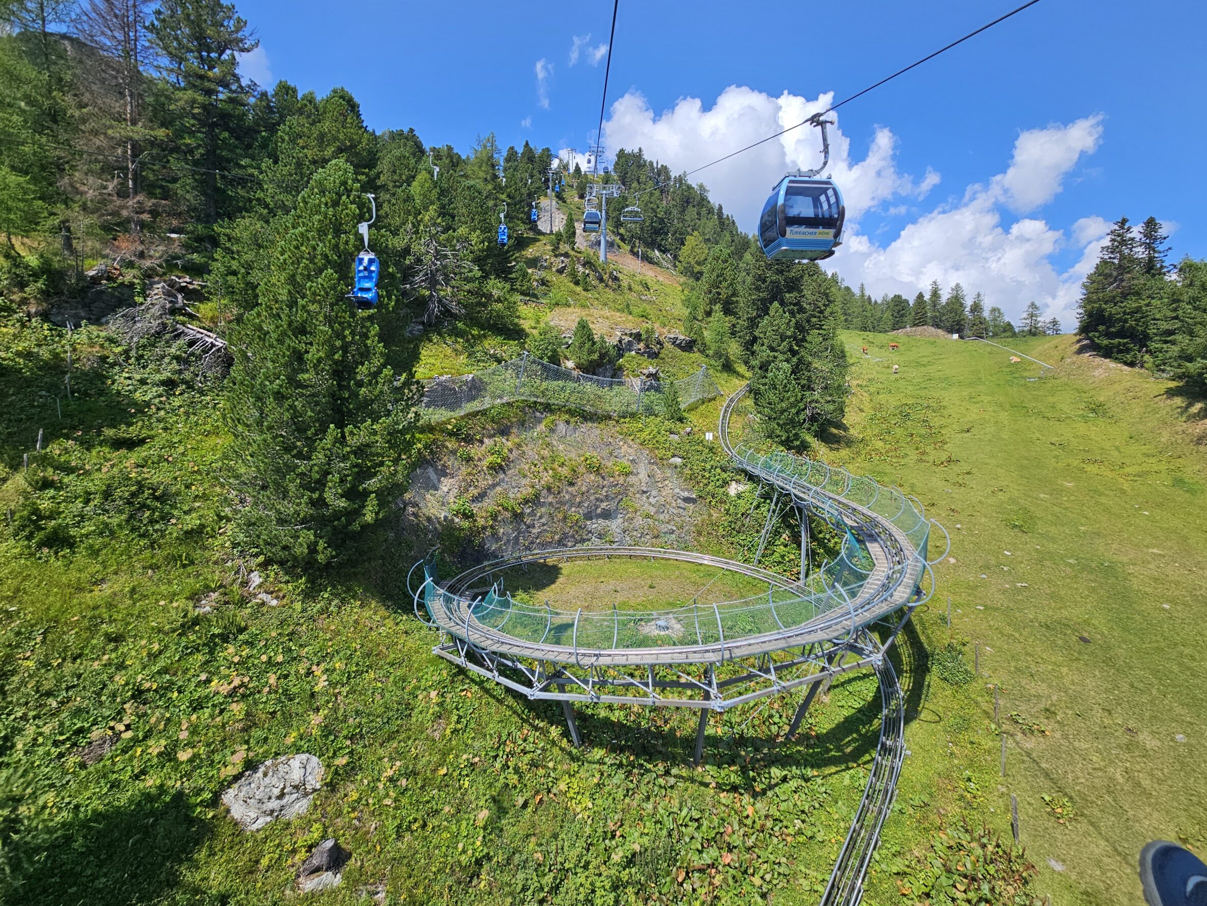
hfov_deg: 102.1
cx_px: 610
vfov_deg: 85.5
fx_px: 488
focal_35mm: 14
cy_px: 421
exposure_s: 1/2021
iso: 50
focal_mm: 2.2
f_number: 2.2
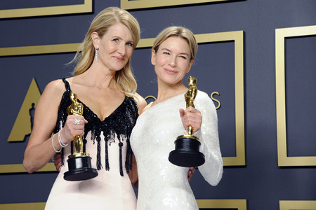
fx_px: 1185
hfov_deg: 15.2
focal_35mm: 135
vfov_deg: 10.2
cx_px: 158
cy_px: 105
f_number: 6.3
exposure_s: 1/125
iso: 1600
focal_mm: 135
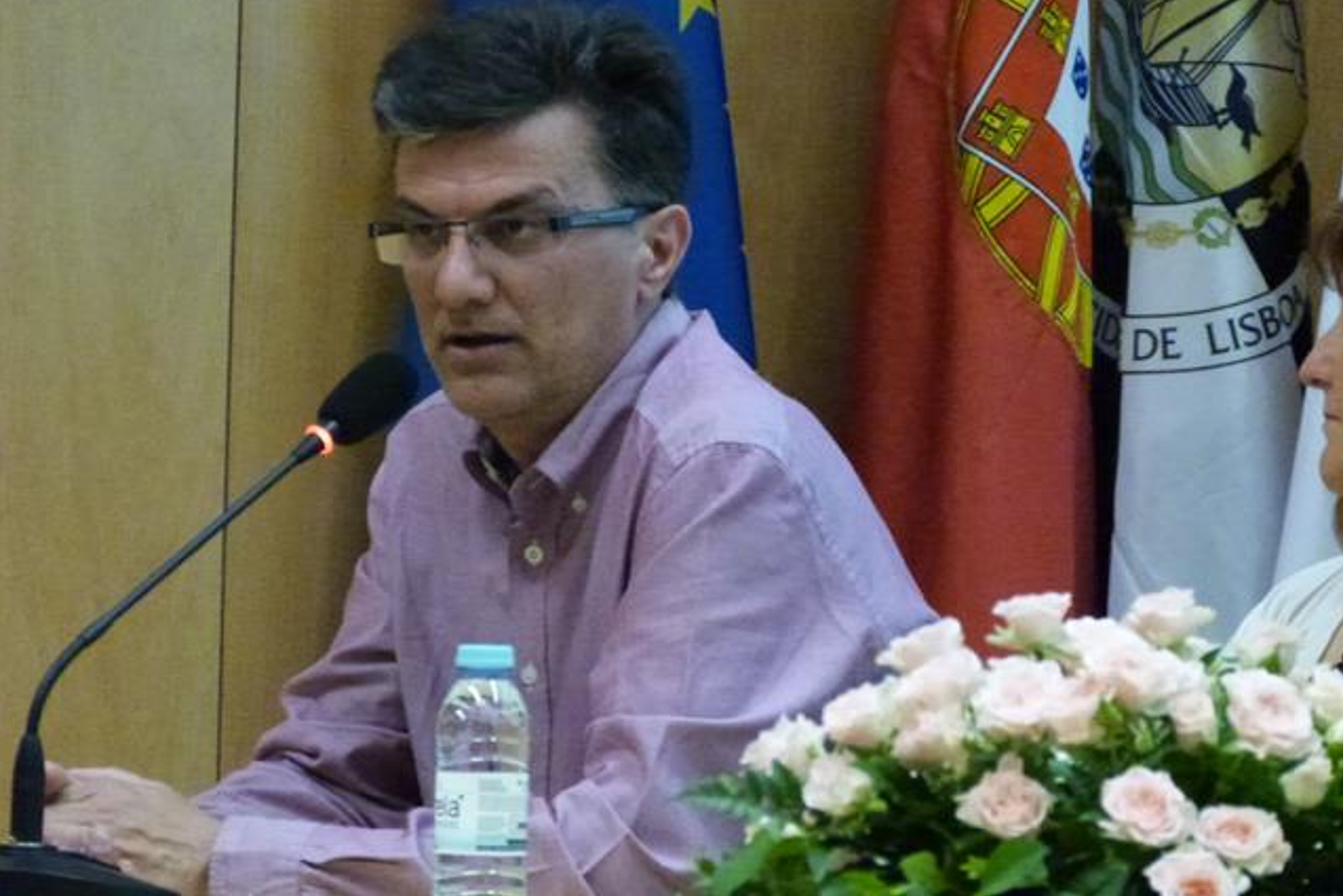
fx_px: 10559
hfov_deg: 7.3
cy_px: 491
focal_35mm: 283
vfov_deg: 4.9
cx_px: 670
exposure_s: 1/30
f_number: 4
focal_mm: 48.8
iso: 1600
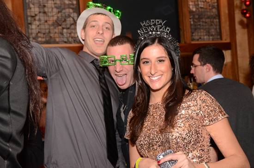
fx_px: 306
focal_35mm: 44
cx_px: 127
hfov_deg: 45.1
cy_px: 84
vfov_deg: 30.7
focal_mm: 29
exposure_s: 1/30
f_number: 4
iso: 1250
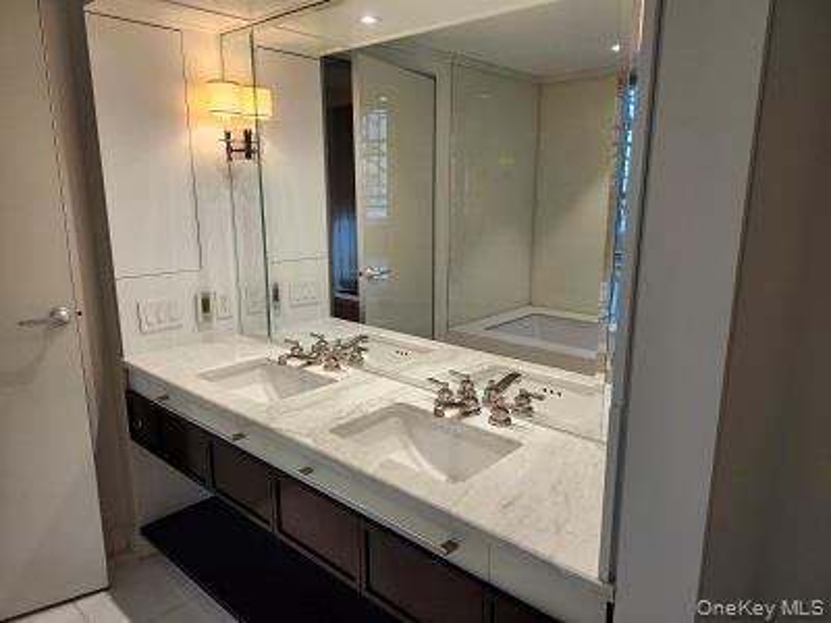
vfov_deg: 58.9
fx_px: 552
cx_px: 416
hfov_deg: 73.9
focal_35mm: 23
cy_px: 312
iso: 250
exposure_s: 1/120
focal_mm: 5.54
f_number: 1.8
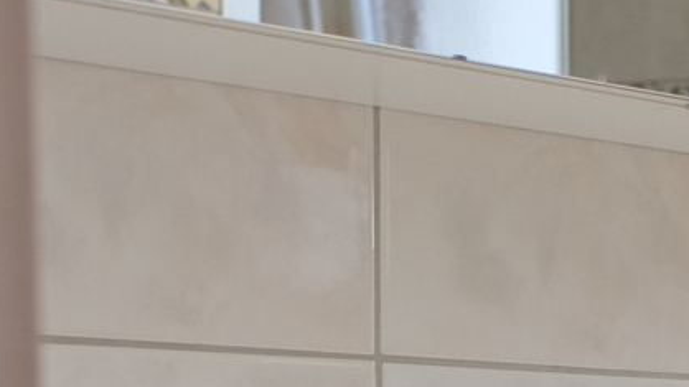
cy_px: 827
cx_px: 1214
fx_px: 2813
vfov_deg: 7.5
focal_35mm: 154
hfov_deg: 12.8
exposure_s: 1/60
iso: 400
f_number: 2.8
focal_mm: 16
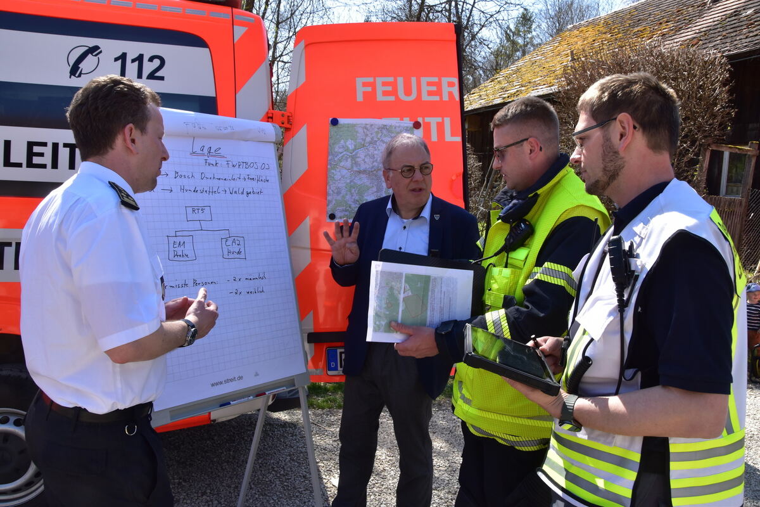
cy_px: 254
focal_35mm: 27
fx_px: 570
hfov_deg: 67.4
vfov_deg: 47.9
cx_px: 380
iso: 400
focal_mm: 18
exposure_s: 1/200
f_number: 11
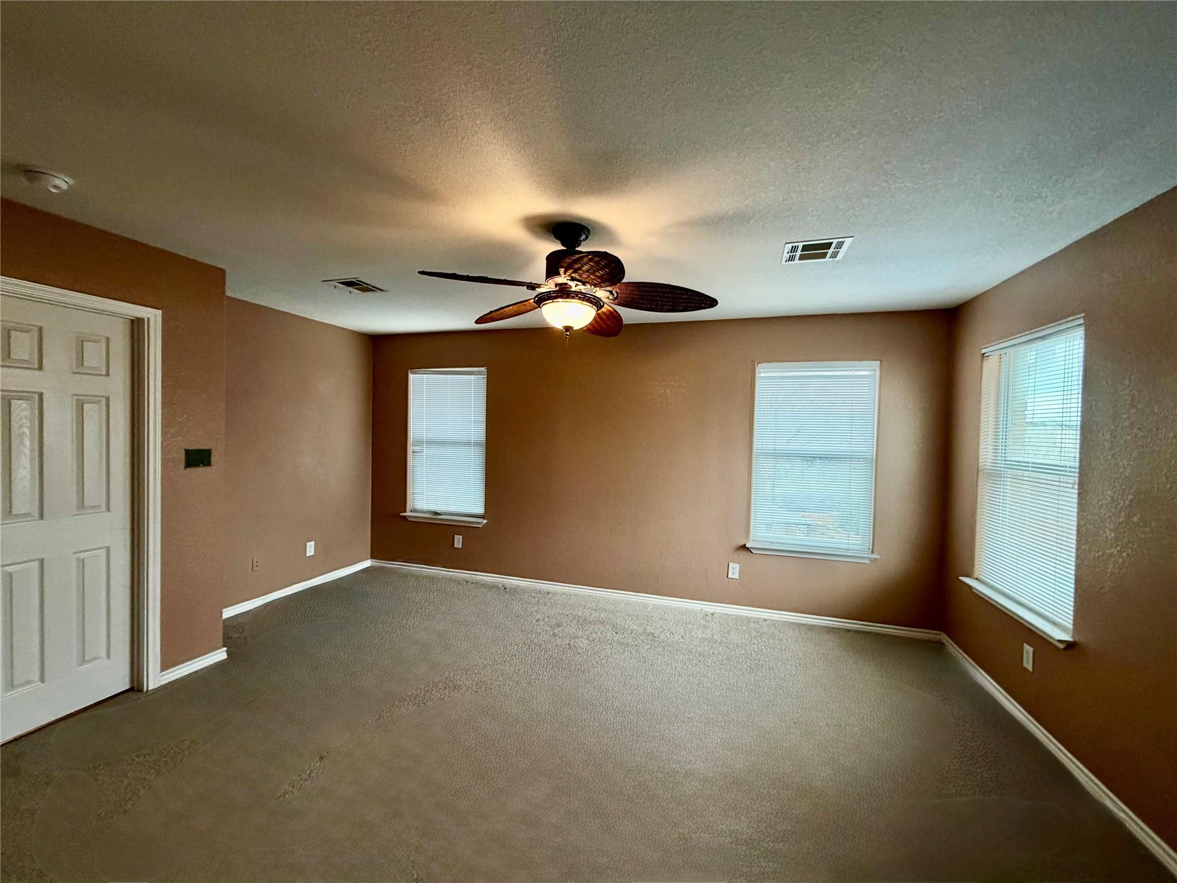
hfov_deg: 102.1
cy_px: 442
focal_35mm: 14
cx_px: 588
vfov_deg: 85.7
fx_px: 476
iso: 250
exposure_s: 1/120
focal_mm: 2.22
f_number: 2.2
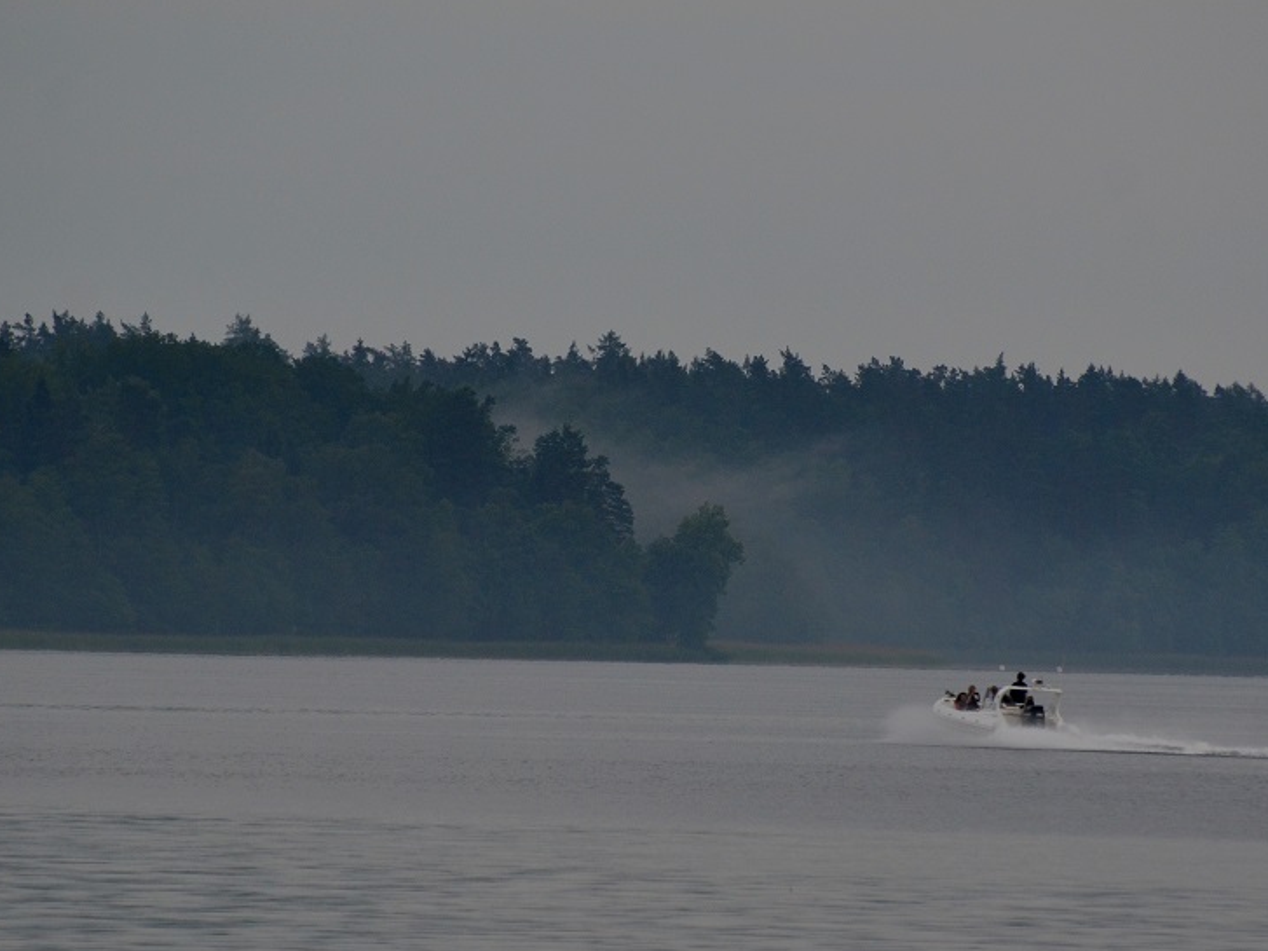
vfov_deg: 3.4
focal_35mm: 435
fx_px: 15932
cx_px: 737
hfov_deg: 4.6
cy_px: 556
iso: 400
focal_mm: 220
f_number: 5.3
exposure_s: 1/640
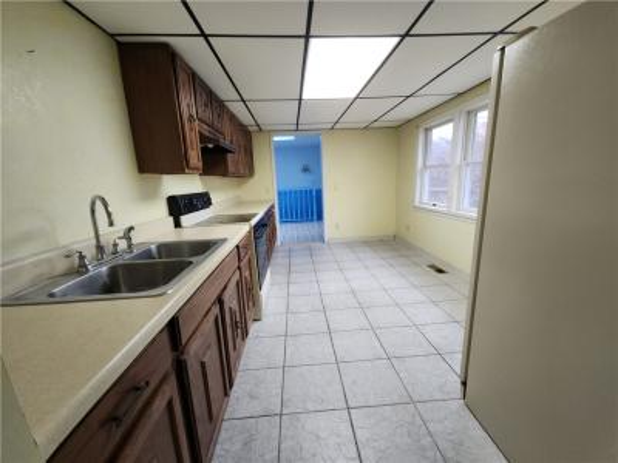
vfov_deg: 89.9
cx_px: 309
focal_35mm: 13
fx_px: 232
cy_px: 232
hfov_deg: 106.2
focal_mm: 2.2
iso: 125
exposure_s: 1/60
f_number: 2.2
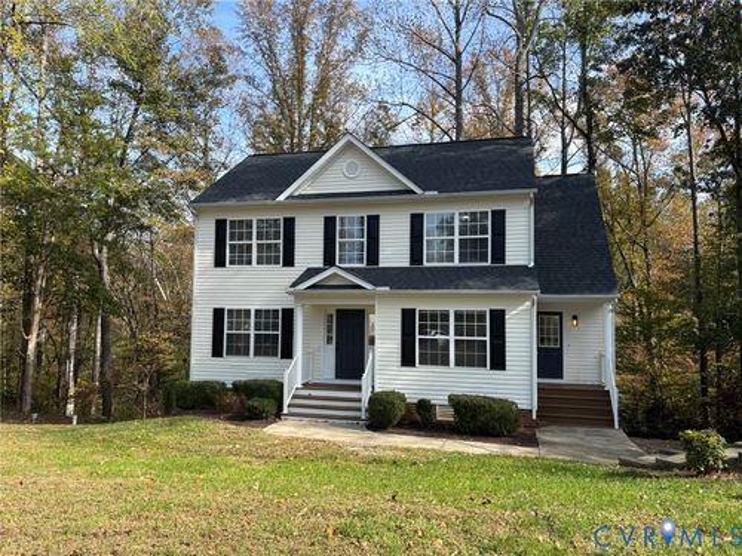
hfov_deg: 67.3
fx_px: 557
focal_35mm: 26
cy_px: 278
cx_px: 371
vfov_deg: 53.1
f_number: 1.6
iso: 50
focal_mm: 5.96
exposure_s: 1/1178
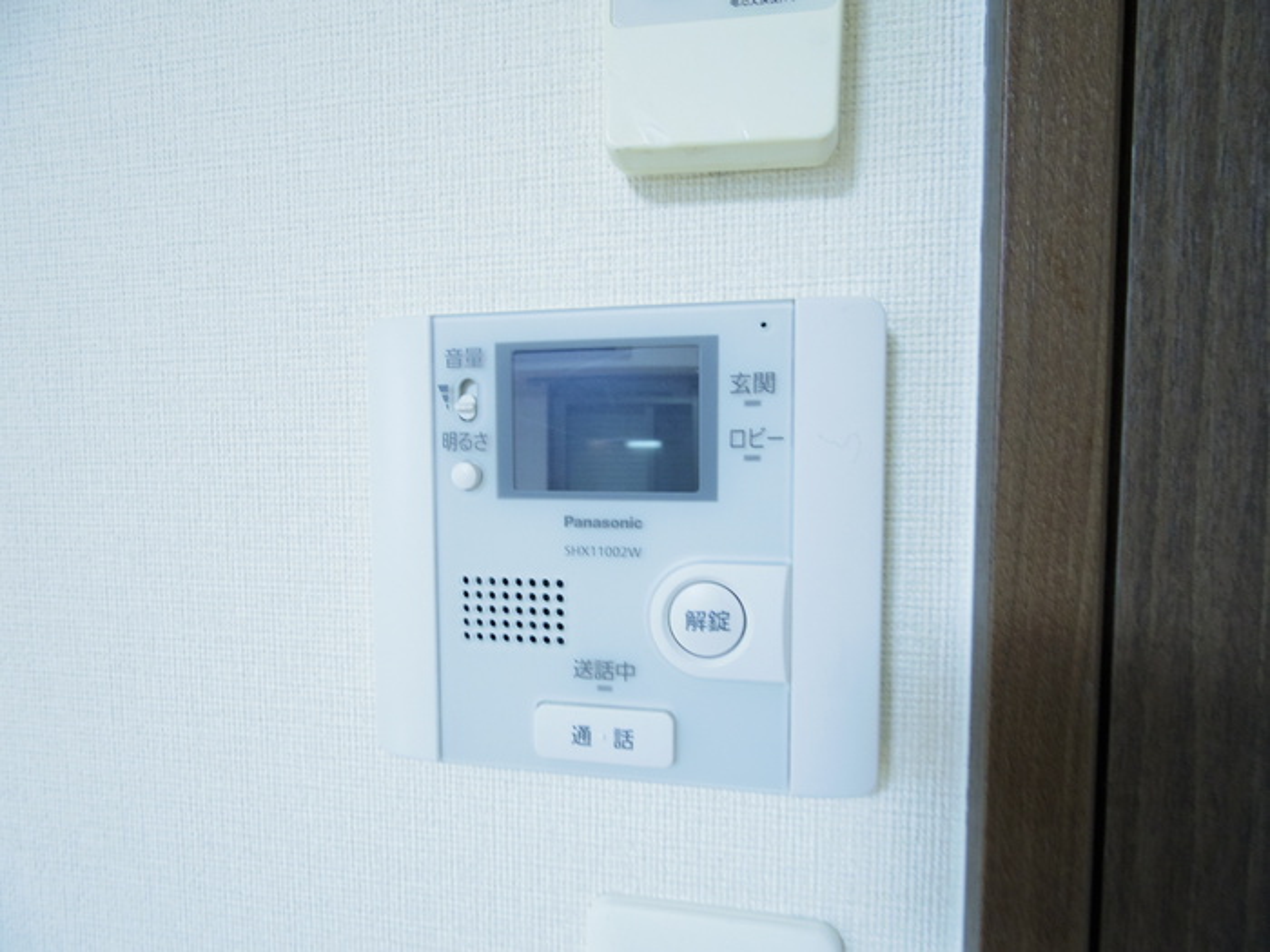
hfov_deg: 91.0
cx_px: 635
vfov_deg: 74.7
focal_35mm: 17
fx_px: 624
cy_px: 476
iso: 400
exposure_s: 1/10
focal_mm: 3.8
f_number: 3.7
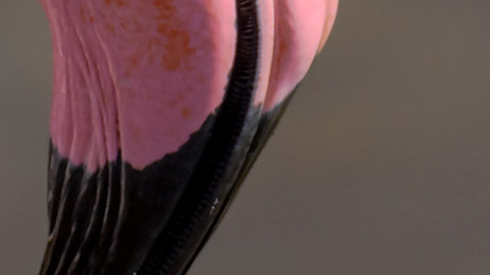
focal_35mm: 4538
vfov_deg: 0.3
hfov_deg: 0.5
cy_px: -80
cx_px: 90
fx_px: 58936
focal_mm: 600
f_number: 8
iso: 800
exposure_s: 1/1600
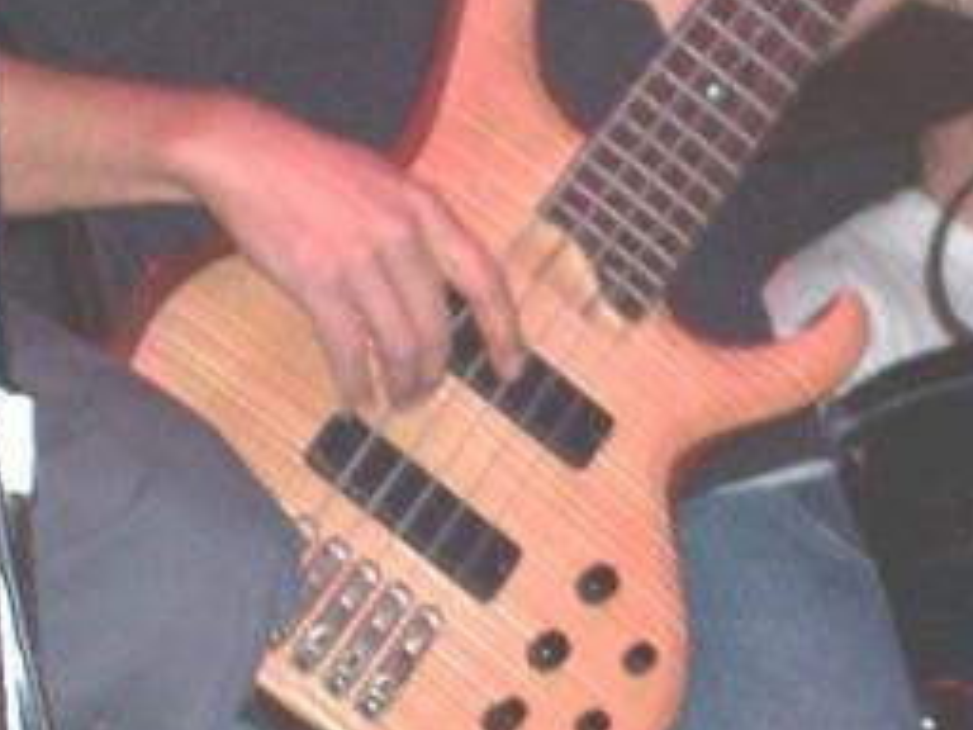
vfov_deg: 5.4
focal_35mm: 277
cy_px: 437
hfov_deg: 7.1
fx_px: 7786
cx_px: 1102
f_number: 4.8
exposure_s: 1/90
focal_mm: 16.8
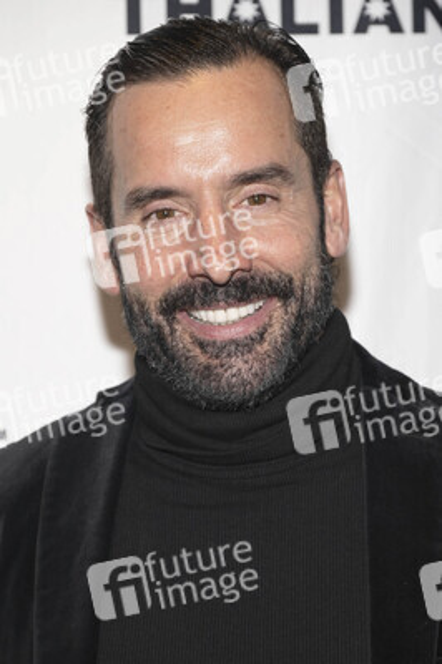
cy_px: 332
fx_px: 1863
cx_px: 221
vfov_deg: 20.2
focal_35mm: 101
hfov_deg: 13.5
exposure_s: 1/200
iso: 800
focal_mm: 101
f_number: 5.6
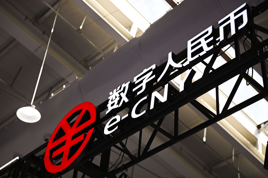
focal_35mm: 70
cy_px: 89
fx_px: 521
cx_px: 134
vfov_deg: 19.5
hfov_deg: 28.8
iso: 180
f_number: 2.8
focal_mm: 70
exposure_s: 1/800
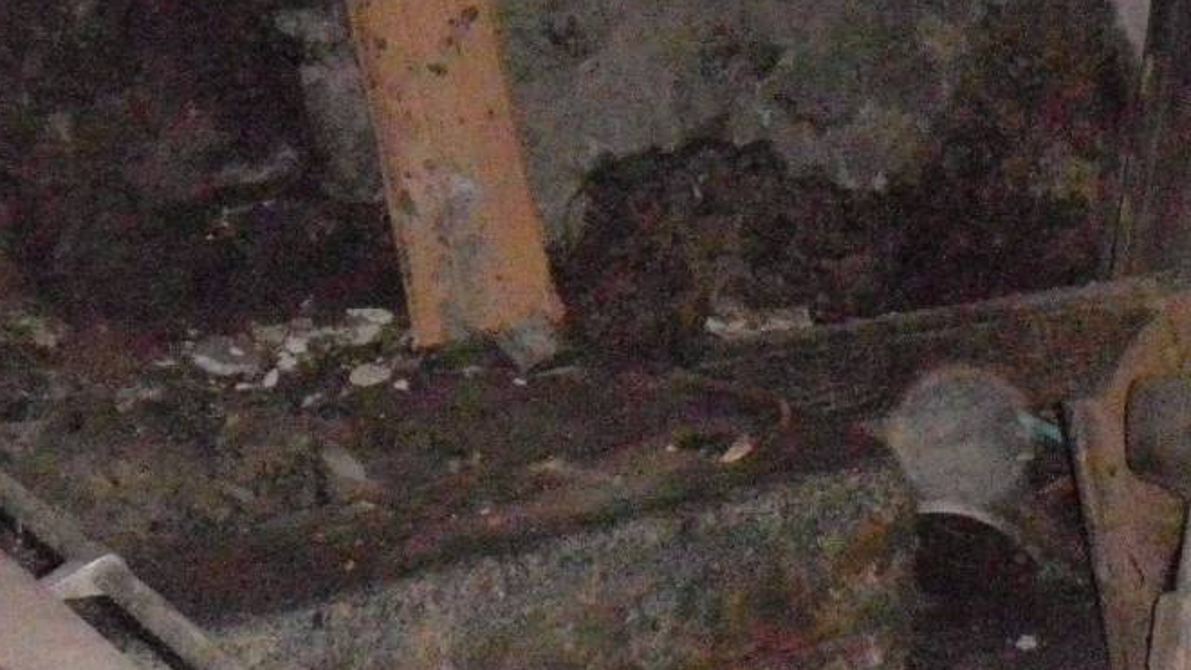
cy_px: -132
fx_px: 3505
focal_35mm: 111
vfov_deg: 10.7
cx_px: 989
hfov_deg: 19.1
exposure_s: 1/60
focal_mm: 6.2
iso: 800
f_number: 3.8
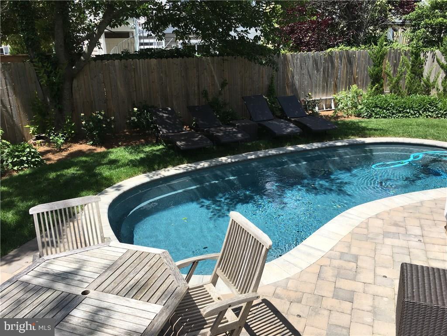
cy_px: 168
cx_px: 224
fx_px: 374
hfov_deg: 61.7
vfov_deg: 48.2
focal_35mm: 29
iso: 25
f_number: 2.2
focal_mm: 4.15
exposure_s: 1/1148
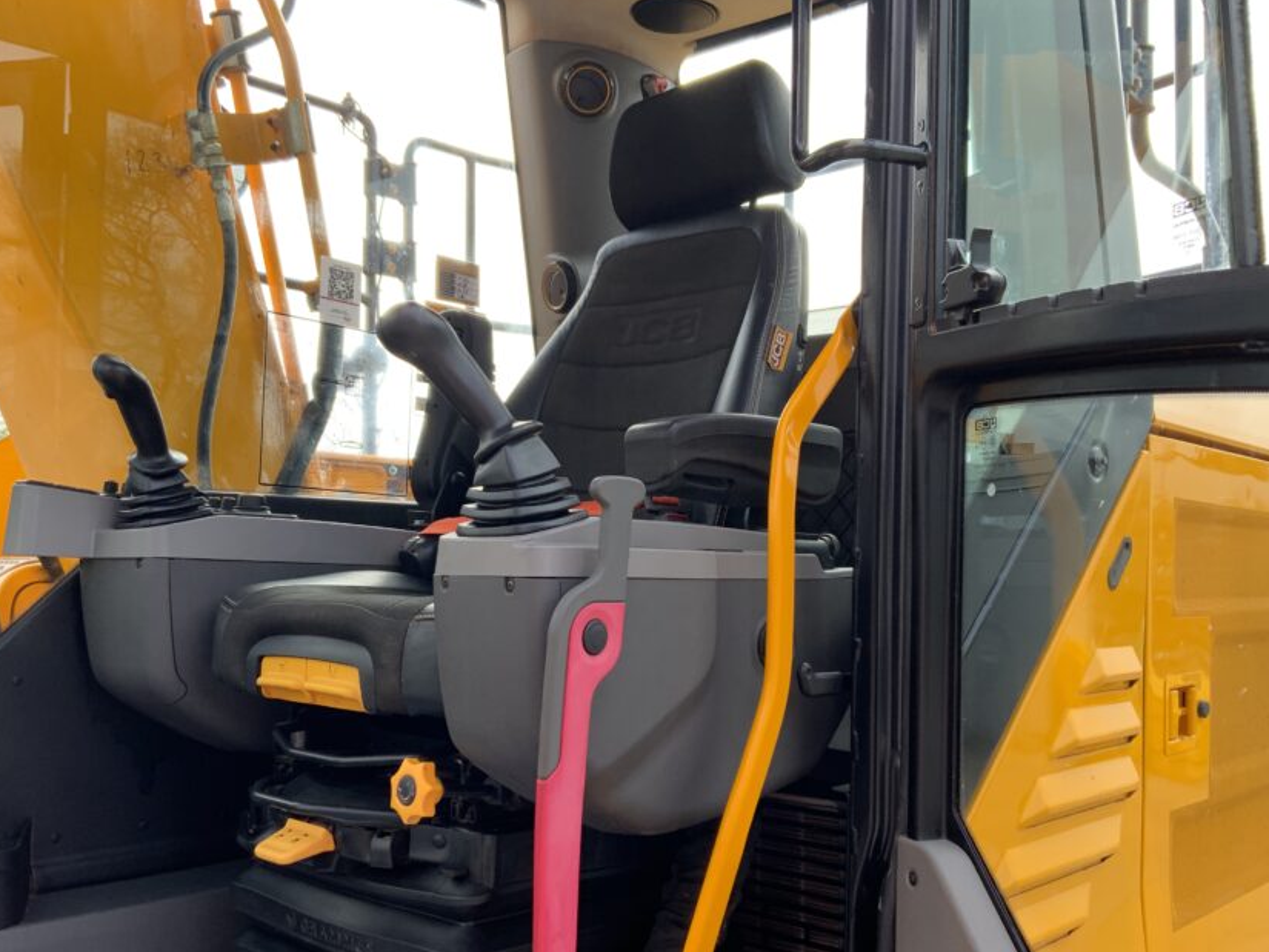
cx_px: 629
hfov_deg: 51.3
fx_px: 1320
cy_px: 534
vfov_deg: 39.6
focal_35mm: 36
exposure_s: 1/177
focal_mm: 3
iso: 16
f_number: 1.8
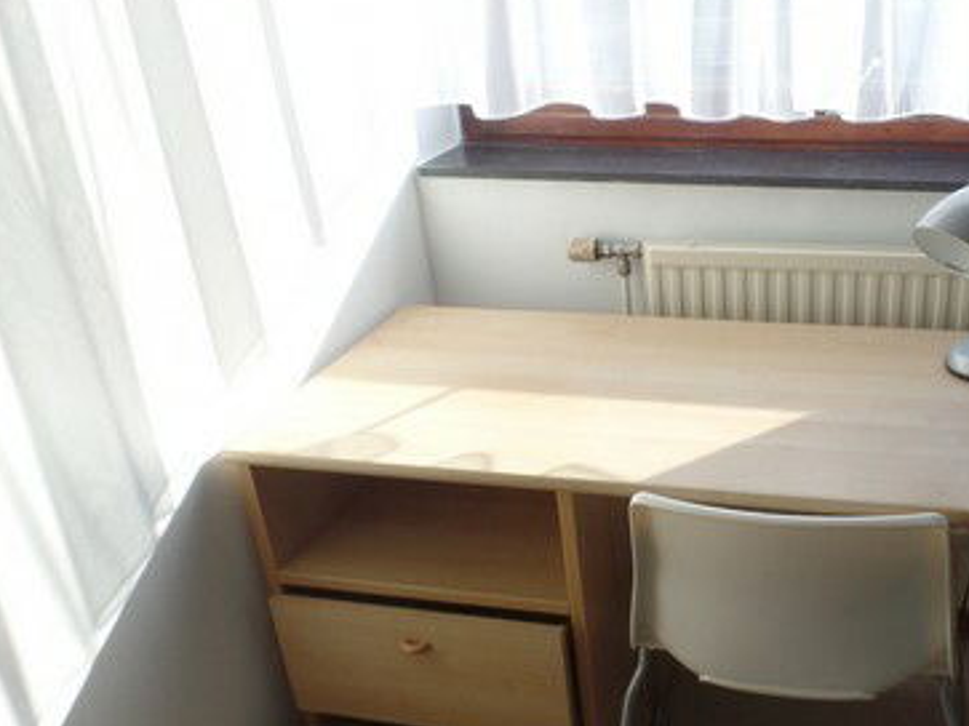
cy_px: 496
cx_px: 683
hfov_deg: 47.8
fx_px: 1063
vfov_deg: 37.2
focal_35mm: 38
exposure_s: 1/180
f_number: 3.5
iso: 80
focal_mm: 4.1
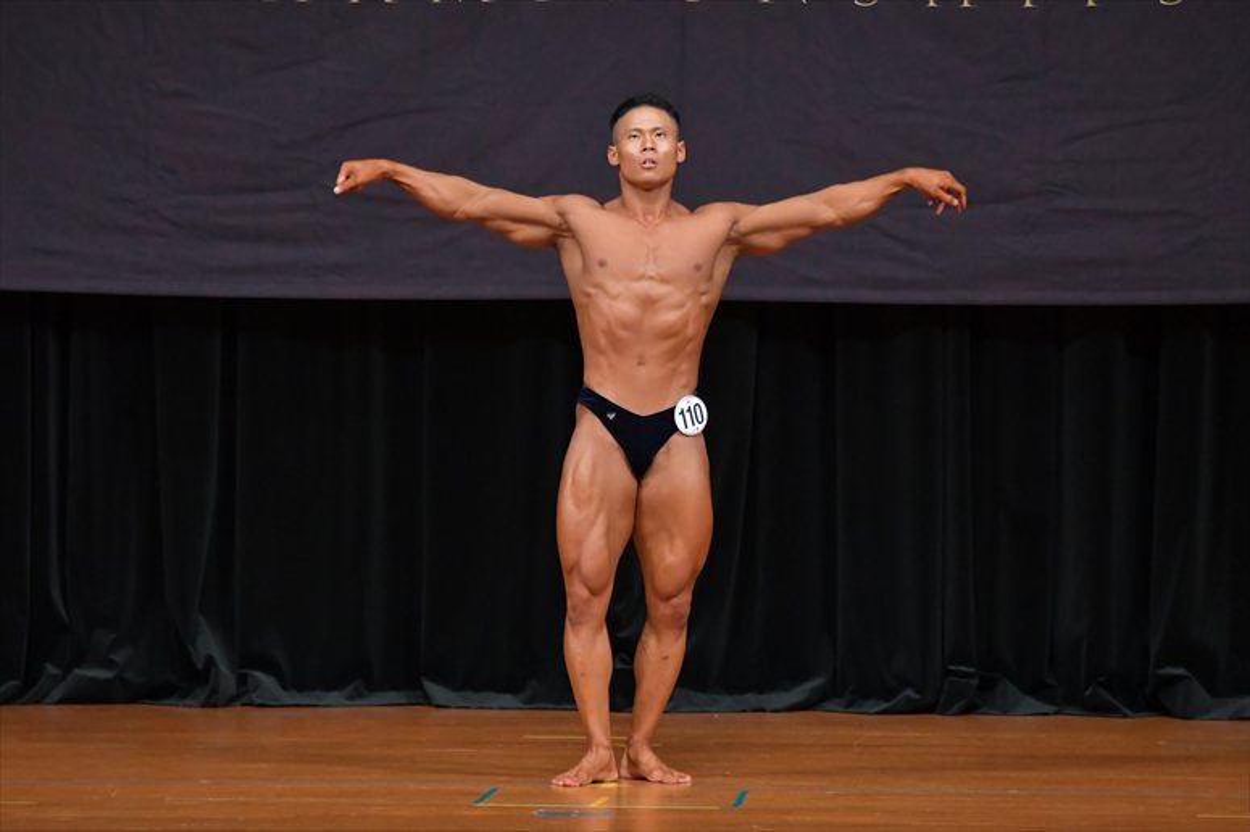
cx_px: 625
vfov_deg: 4.8
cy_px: 416
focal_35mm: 285
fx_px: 9891
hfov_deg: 7.2
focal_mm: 190
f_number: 5.6
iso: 4000
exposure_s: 1/400
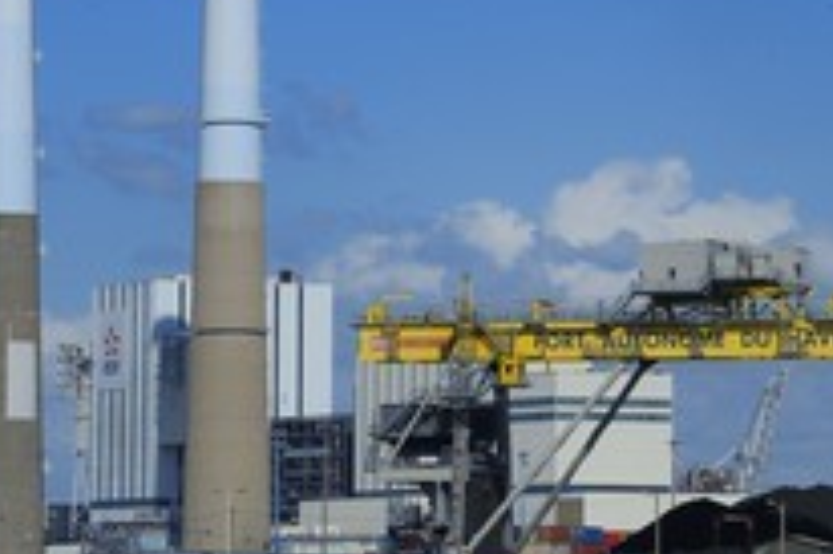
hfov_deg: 7.2
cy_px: 182
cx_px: 603
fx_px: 6612
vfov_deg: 4.8
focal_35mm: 286
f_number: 11
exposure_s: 1/640
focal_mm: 140
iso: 200
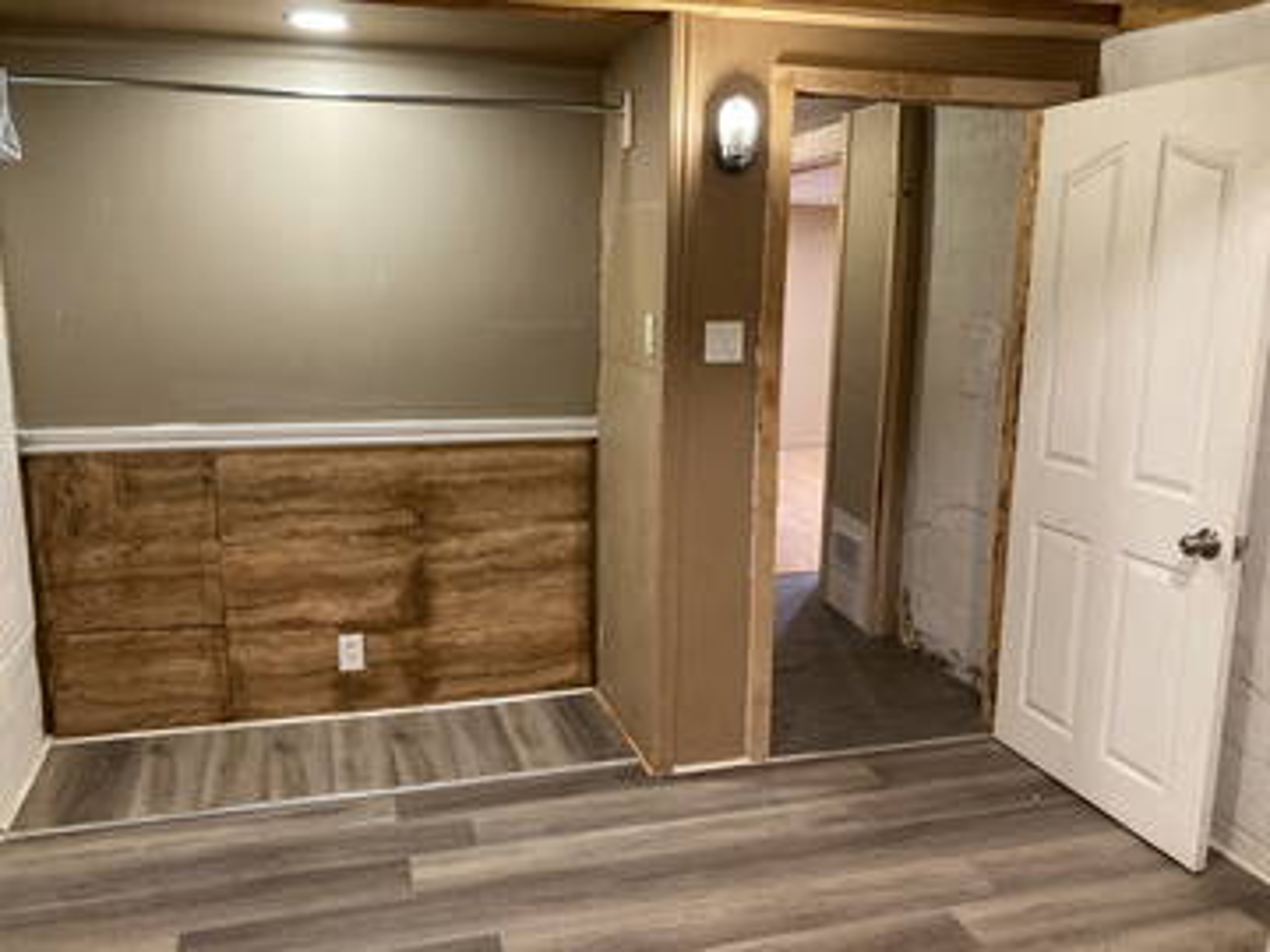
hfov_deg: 63.4
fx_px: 1027
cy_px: 476
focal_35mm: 28
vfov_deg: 49.7
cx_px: 635
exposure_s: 1/60
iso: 250
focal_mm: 3.99
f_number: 1.8
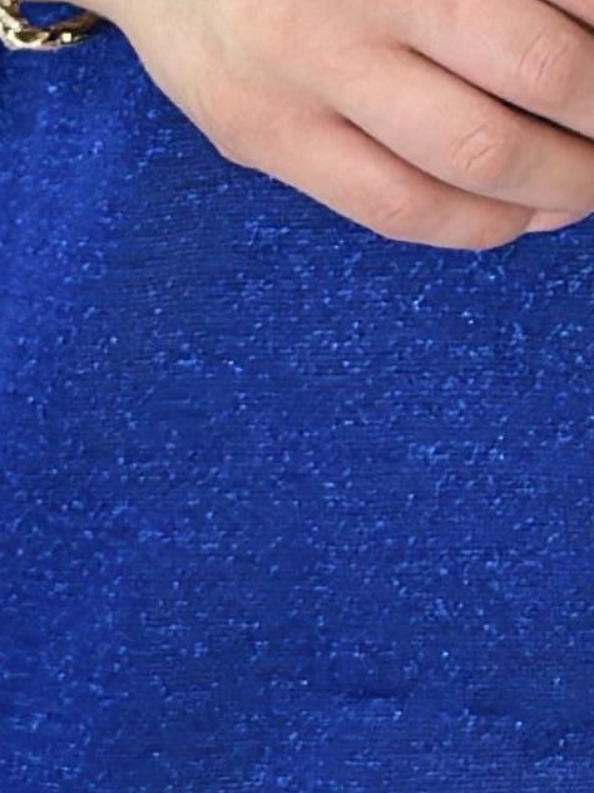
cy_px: -1107
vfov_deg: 6.2
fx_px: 7001
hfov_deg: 4.8
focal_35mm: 306
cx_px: 721
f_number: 1.78
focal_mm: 6.86
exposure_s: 1/256
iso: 80
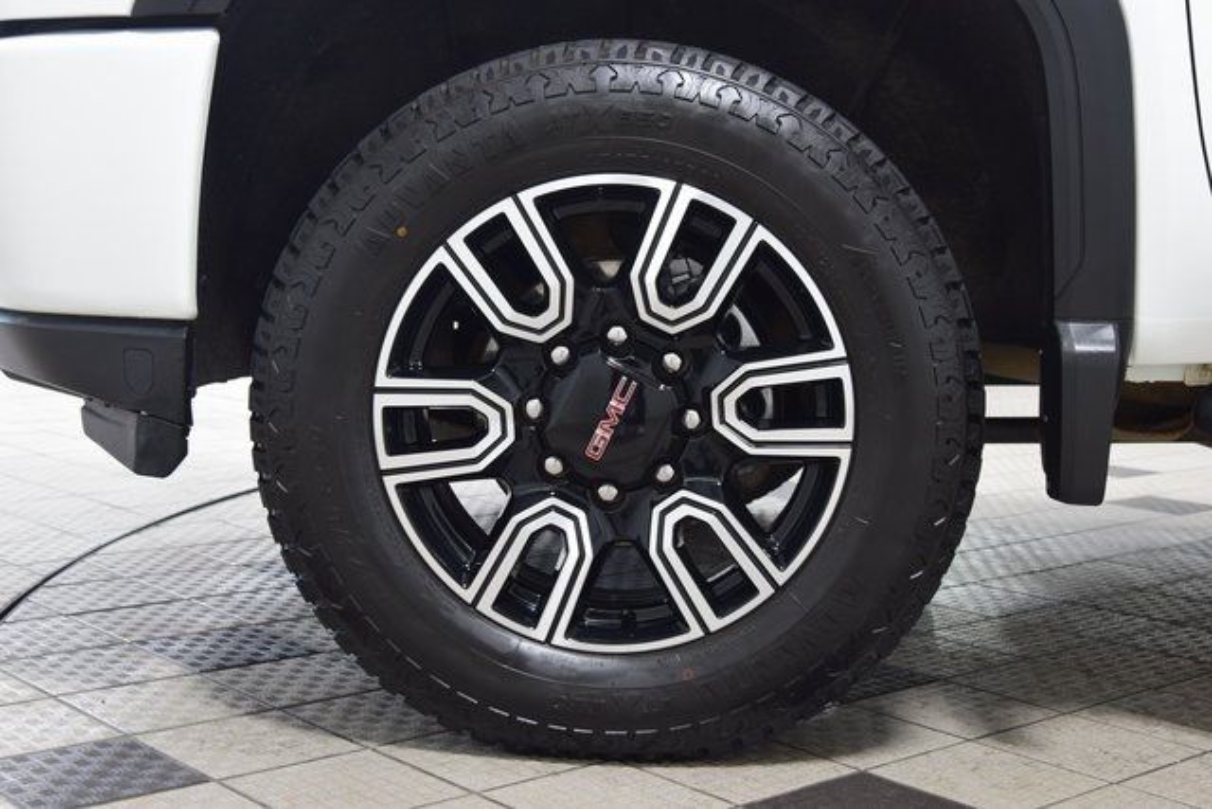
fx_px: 1818
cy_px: 404
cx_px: 606
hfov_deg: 36.9
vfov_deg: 25.1
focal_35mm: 54
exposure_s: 1/15
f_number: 6.3
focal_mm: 36
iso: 1000
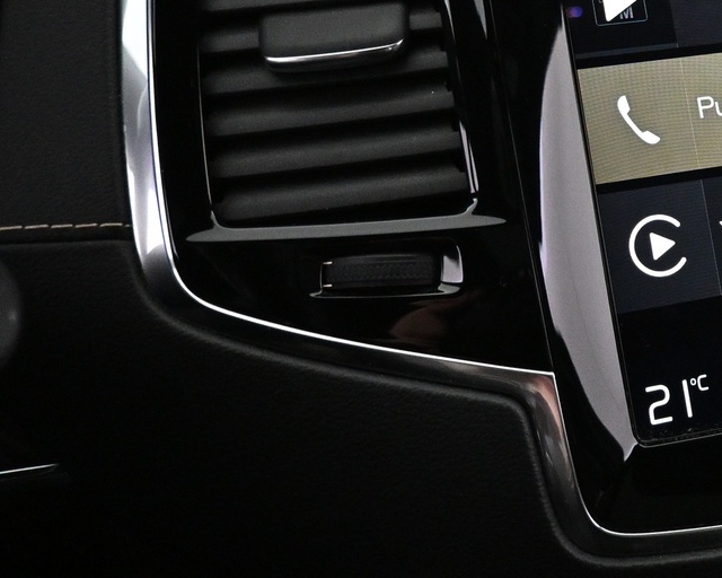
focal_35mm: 57
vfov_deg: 26.1
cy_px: 95
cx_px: 777
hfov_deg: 29.9
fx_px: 1218
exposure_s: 1/100
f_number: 3.5
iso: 4000
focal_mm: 16
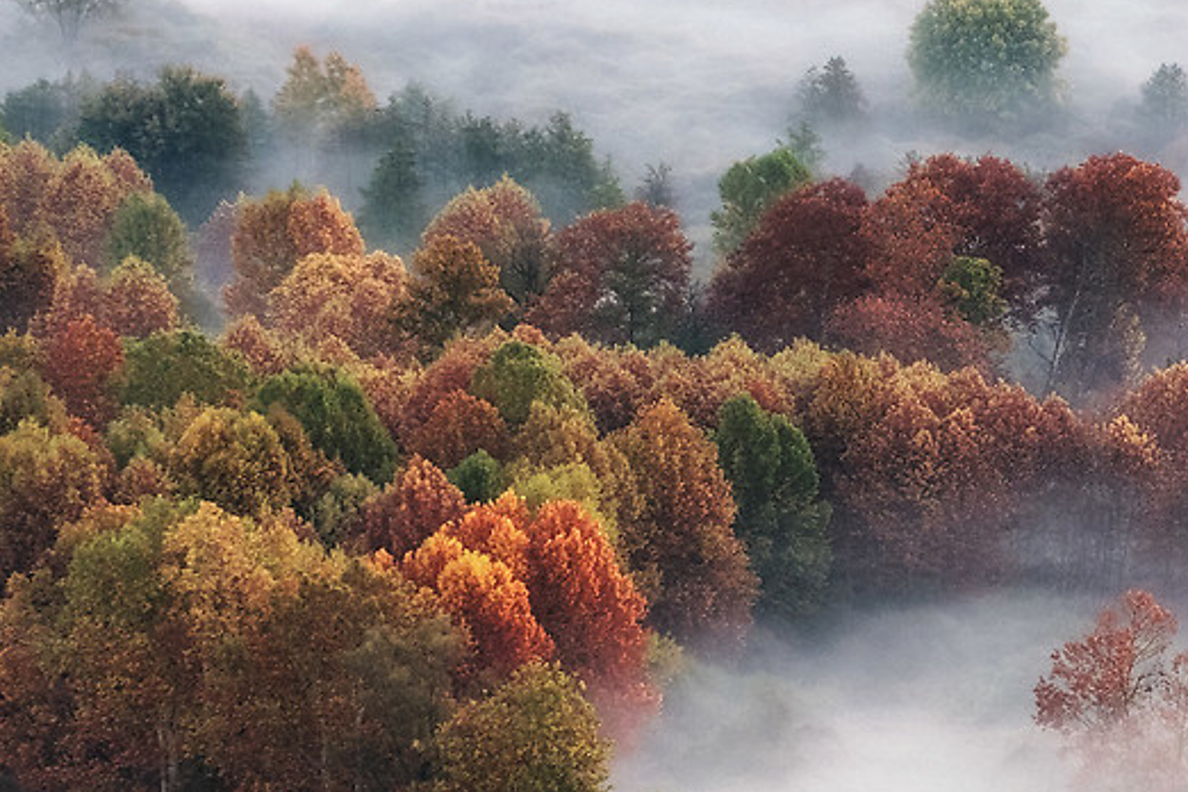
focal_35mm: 400
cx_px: 728
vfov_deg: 3.4
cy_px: 496
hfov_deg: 5.2
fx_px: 13199
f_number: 8
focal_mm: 115.9
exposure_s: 1/17
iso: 800
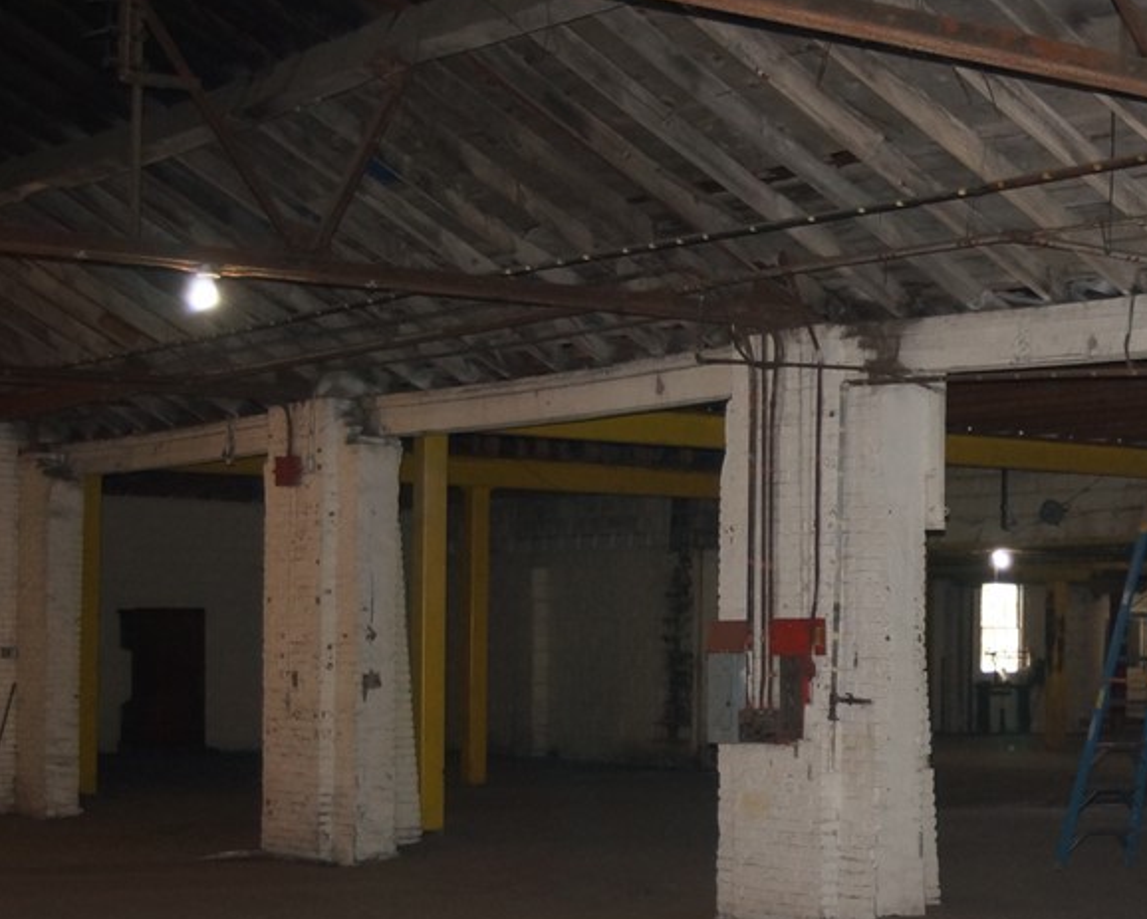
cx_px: 1013
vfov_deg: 20.6
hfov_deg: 25.0
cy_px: 631
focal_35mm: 74
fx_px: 2513
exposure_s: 1/60
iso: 800
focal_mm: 28
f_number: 3.5
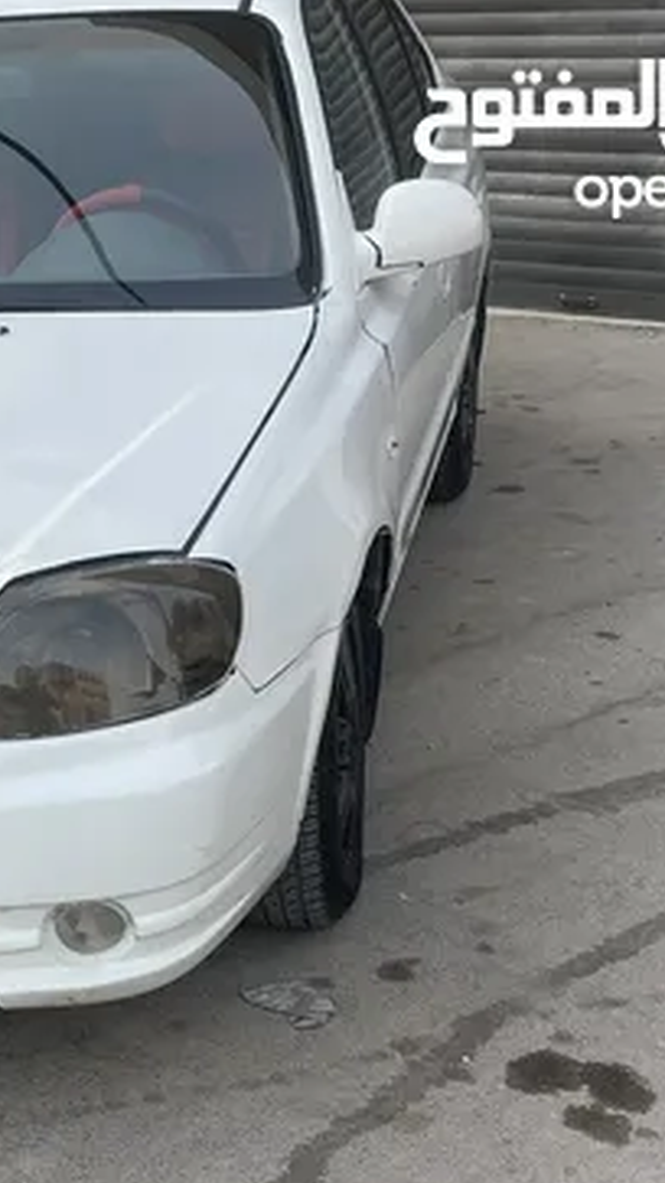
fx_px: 1568
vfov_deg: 40.9
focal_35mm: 50
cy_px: 763
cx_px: -75
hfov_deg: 22.5
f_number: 1.6
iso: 40
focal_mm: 5.1
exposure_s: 1/278
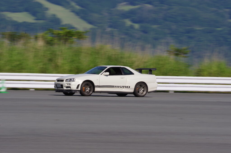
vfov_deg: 3.1
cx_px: 116
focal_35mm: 450
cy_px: 76
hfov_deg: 4.6
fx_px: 2885
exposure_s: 1/100
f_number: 22
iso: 200
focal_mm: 300
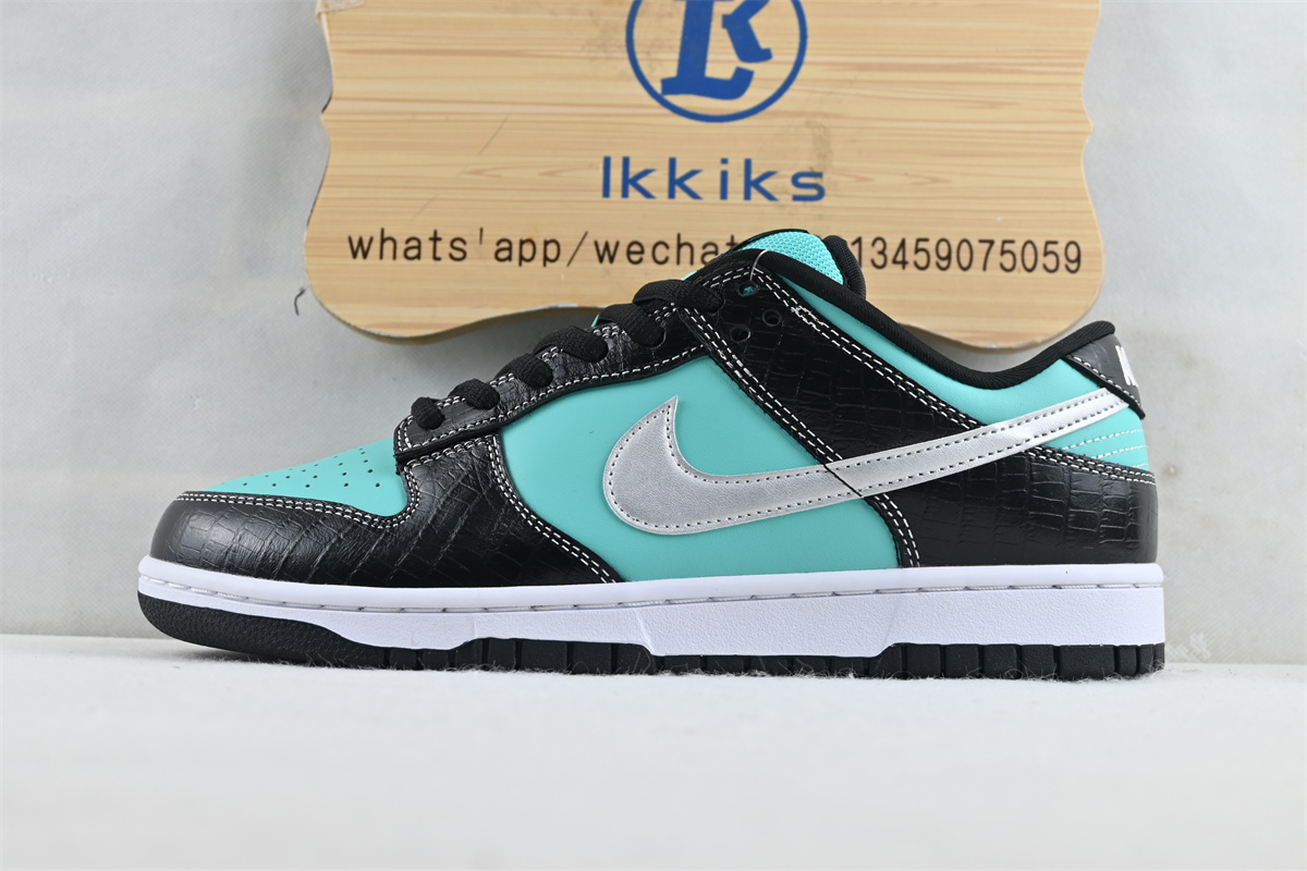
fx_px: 1661
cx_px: 654
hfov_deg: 43.0
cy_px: 436
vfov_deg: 29.4
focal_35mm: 46
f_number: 4.8
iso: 100
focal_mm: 30.5
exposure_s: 1/40
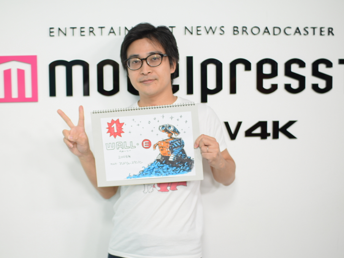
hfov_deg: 38.9
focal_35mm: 49
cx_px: 160
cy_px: 130
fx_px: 487
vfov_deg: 29.7
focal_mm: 30
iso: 100
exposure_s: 1/200
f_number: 1.8
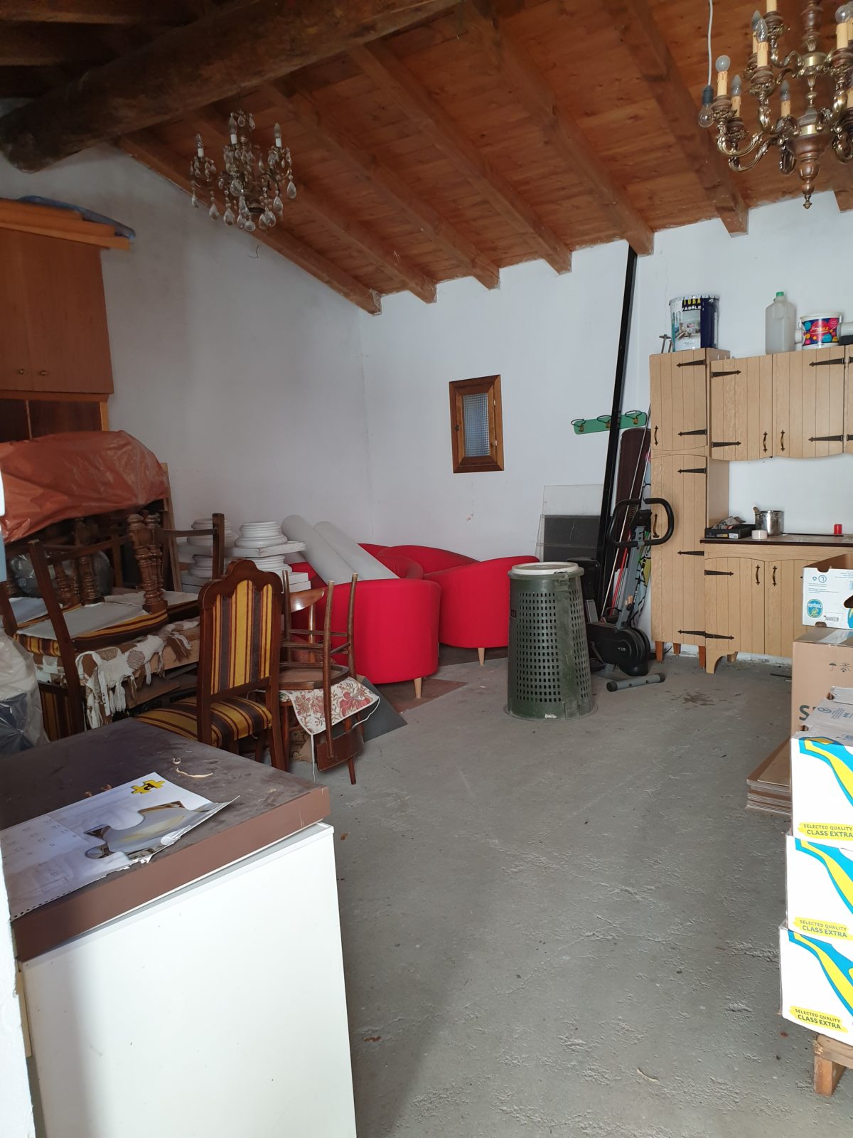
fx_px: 854
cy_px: 569
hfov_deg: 53.1
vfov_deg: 67.3
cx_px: 426
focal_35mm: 26
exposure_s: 1/50
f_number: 2.4
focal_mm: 4.3
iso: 160
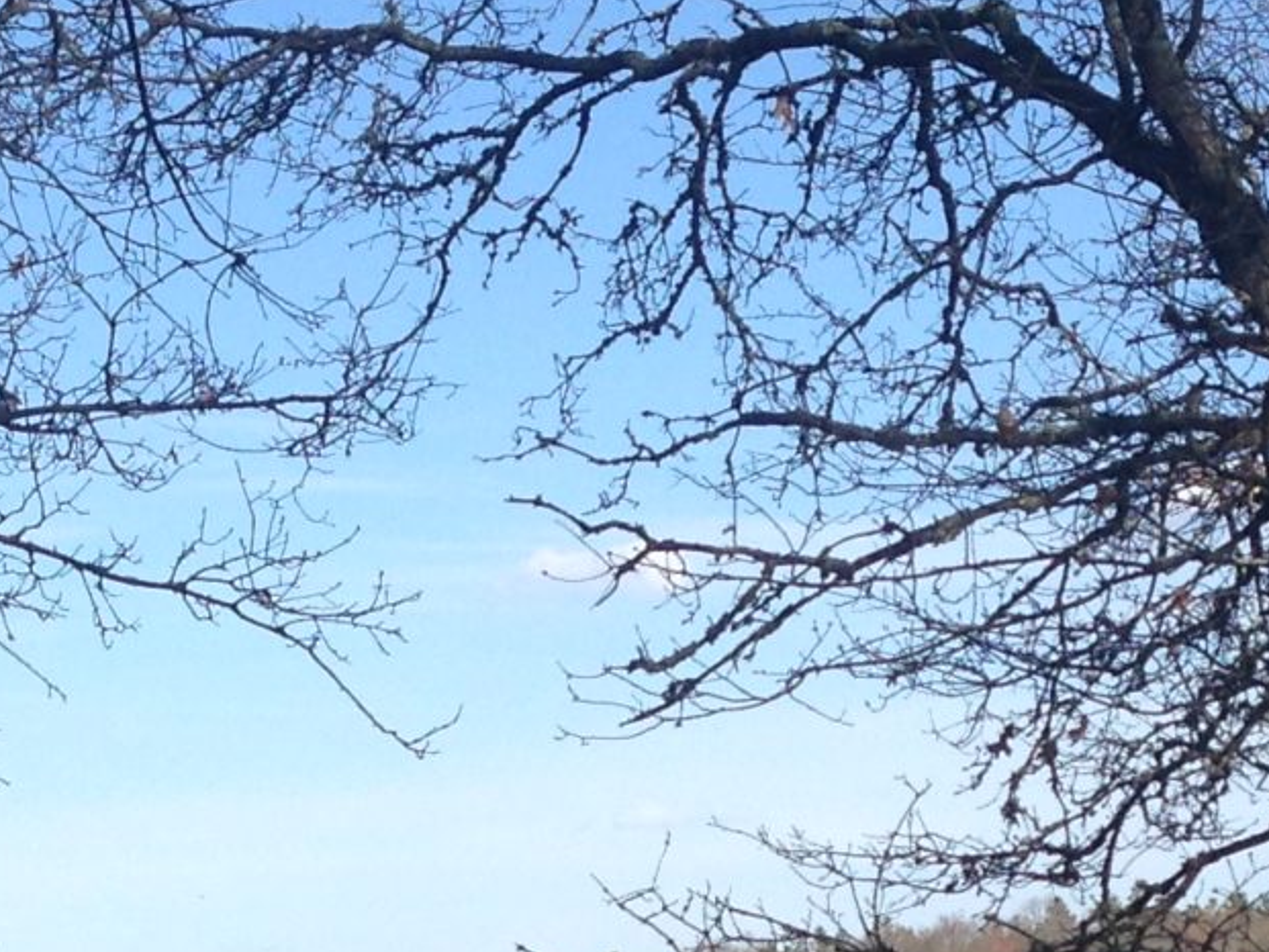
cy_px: 1301
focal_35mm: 136
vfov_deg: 10.6
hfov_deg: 14.5
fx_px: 4987
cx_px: 433
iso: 50
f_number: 2.4
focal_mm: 4.12
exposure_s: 1/1205
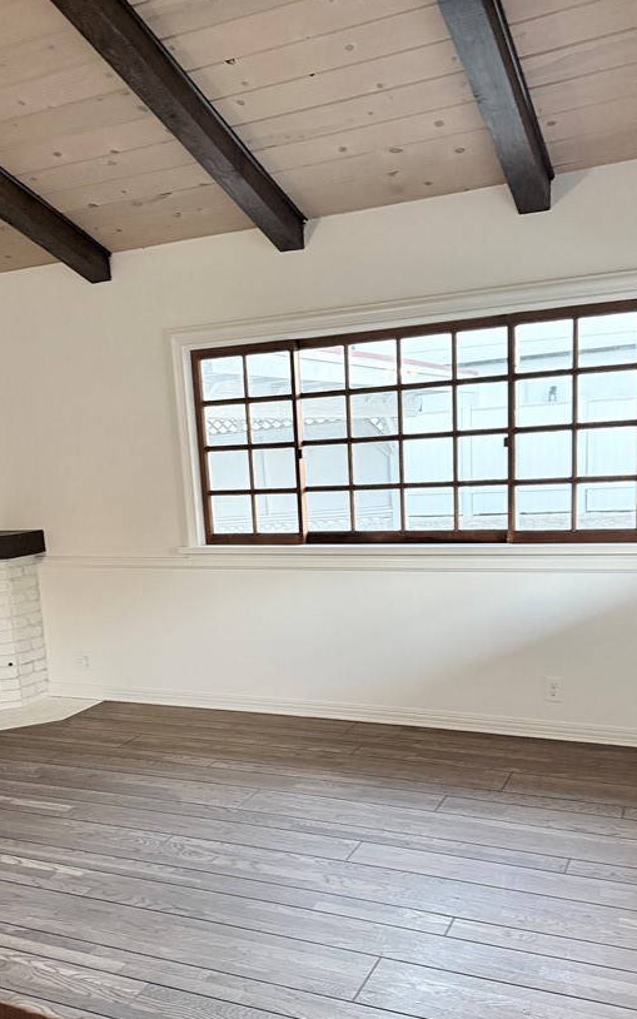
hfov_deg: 39.4
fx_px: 889
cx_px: 303
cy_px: 616
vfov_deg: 59.1
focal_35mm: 32
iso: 500
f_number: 1.78
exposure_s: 1/60
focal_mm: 6.76
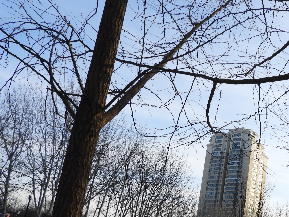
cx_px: 224
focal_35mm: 42
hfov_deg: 43.1
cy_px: 178
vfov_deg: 33.2
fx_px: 351
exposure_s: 1/640
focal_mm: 4.3
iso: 100
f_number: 3.3
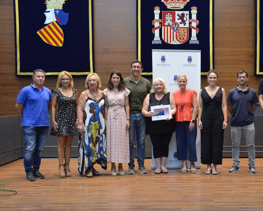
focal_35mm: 54
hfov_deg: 34.9
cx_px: 159
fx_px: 417
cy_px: 105
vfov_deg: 28.3
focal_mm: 31
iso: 4000
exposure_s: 1/125
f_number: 6.3
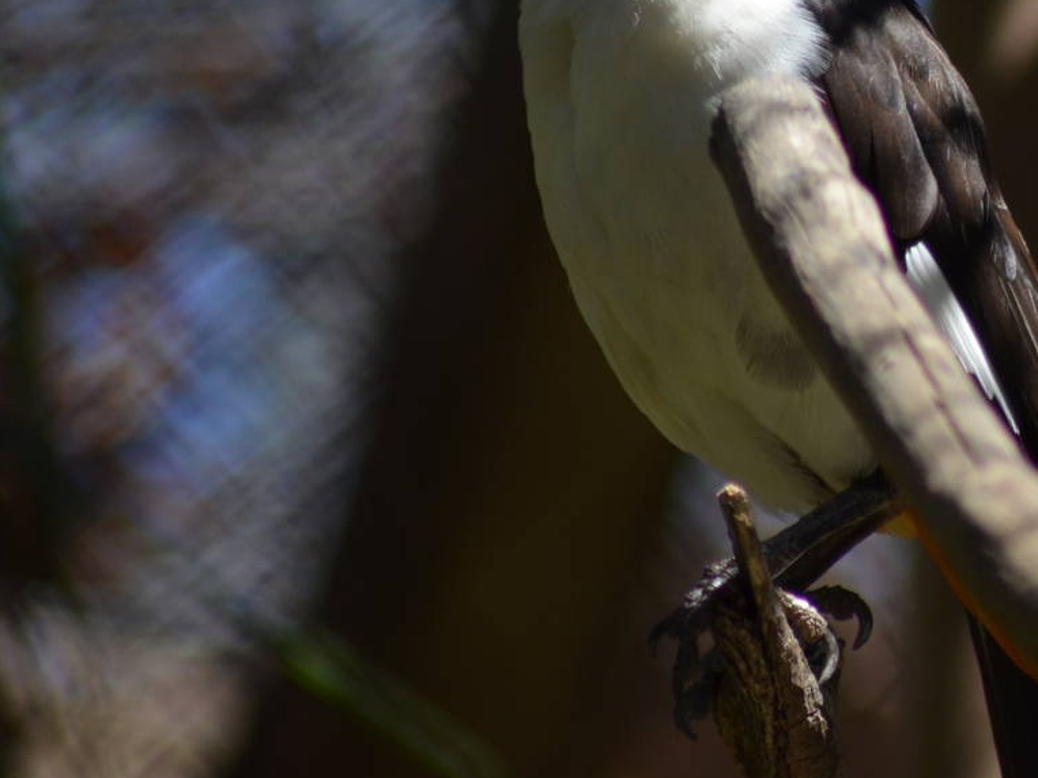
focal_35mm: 755
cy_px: 214
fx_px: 22636
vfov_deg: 2.0
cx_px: 1071
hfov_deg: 2.6
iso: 400
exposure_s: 1/1250
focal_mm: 250
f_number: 5
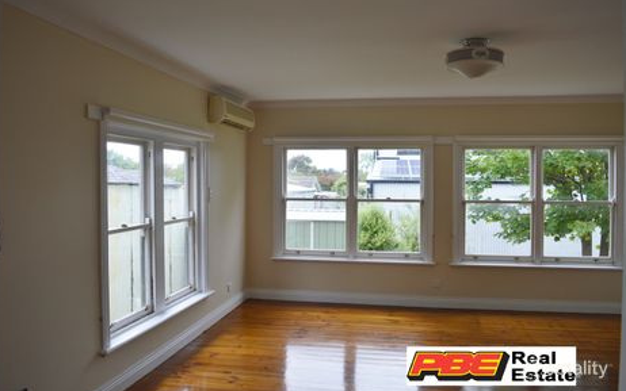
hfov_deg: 66.5
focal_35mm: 28
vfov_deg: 44.5
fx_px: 478
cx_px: 312
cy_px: 185
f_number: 5.6
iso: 180
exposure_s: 1/125
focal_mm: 18
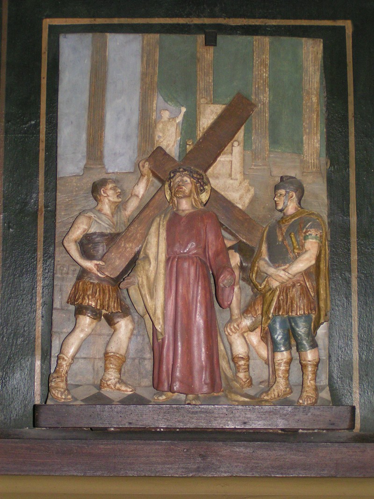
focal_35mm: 79
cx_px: 187
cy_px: 250
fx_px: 1138
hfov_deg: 18.7
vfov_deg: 24.7
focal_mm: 12.1
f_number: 3.2
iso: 200
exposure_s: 1/80
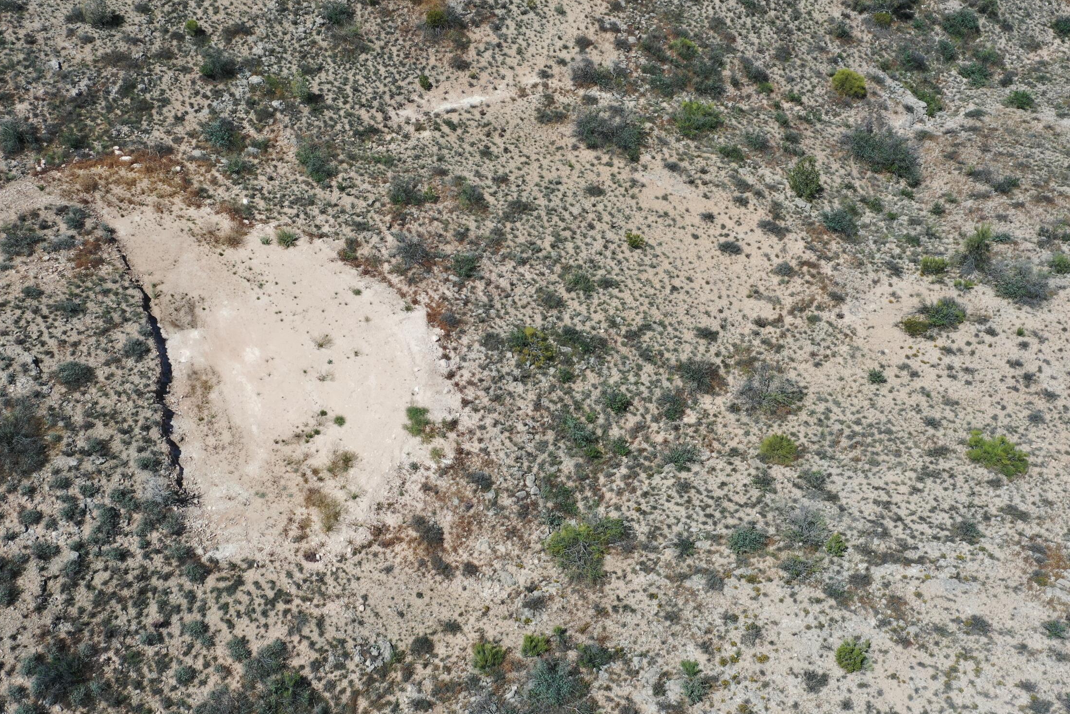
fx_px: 1129
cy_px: 302
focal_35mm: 38
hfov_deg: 50.5
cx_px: 456
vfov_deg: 35.0
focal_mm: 10.26
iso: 100
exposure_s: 1/800
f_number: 5
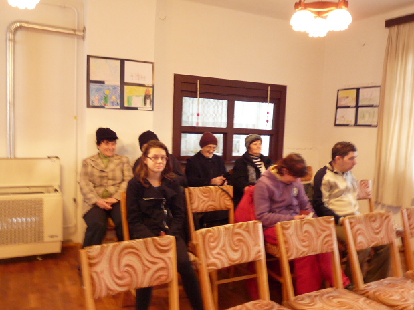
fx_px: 359
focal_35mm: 30
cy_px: 160
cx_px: 202
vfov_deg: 46.8
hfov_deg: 60.0
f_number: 2.8
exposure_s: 1/13
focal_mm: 4.8
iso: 400
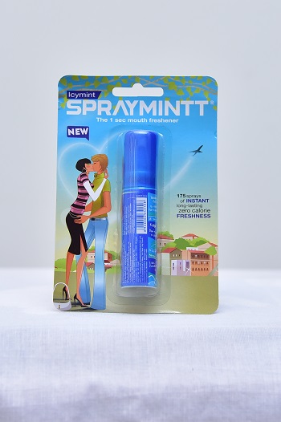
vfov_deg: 38.2
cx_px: 140
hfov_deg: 26.0
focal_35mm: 52
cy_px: 211
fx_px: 610
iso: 1250
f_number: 4
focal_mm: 52
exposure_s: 1/125
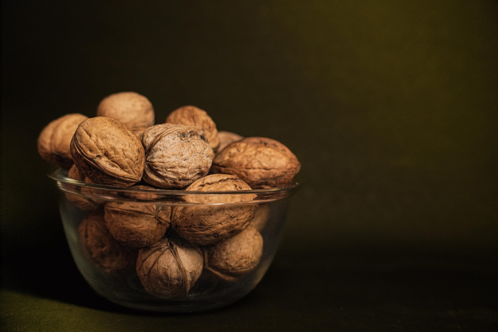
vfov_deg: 22.8
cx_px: 249
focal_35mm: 60
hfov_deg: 33.7
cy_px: 166
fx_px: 823
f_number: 4.5
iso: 1250
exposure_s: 1/1250
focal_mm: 59.5
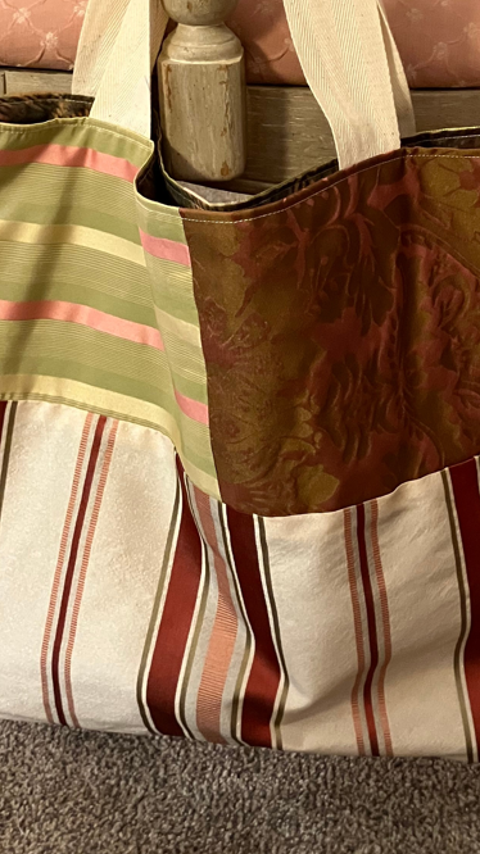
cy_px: 230
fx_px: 1246
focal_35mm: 55
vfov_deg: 37.1
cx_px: 270
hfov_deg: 21.8
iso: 400
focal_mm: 3.99
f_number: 1.8
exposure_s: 1/30
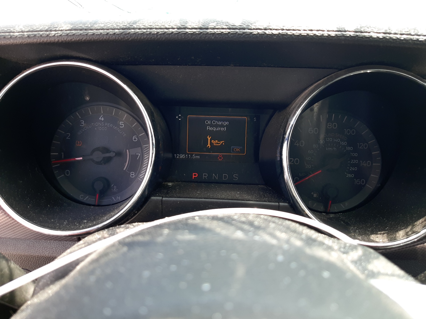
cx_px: 213
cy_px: 160
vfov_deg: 53.1
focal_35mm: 26
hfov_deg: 67.3
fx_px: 320
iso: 40
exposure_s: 1/208
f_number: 1.7
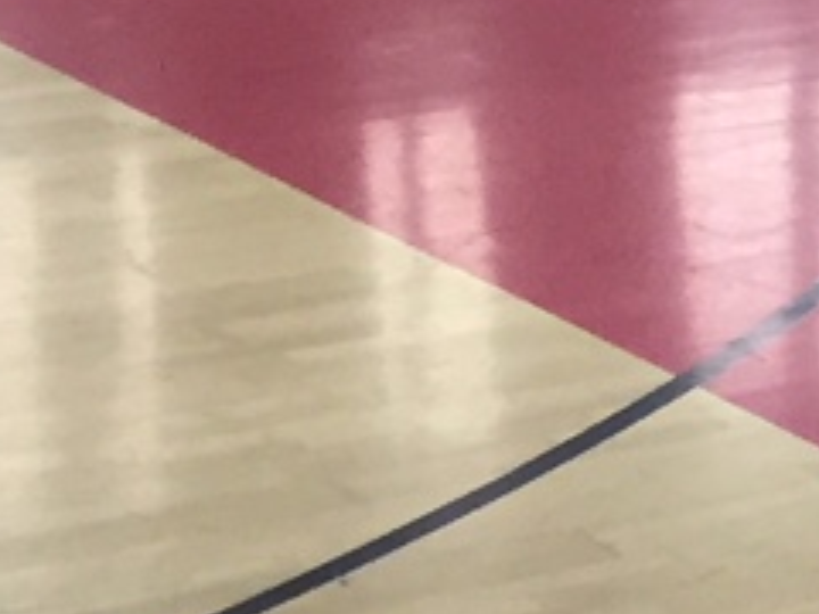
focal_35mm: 197
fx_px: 4661
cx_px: 2440
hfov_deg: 8.5
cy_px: -587
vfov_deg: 7.3
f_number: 2.2
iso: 64
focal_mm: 4.15
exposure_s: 1/33
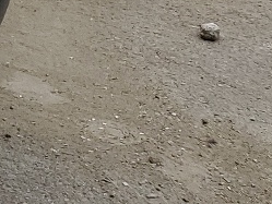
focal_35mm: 167
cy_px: -263
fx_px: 1313
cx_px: -489
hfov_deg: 9.7
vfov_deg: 8.3
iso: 50
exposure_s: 1/3333
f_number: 1.5
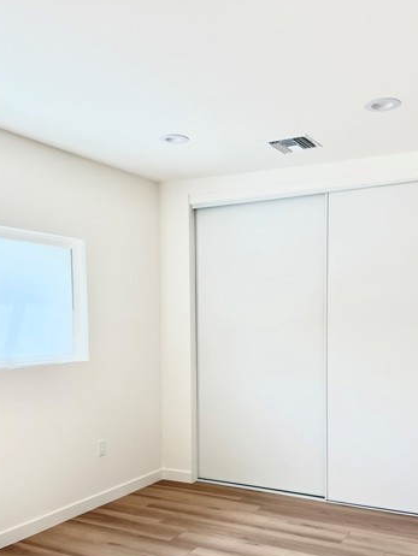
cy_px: 361
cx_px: 217
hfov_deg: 39.7
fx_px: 579
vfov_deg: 50.6
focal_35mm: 36
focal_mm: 5.7
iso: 40
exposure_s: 1/244
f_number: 1.5
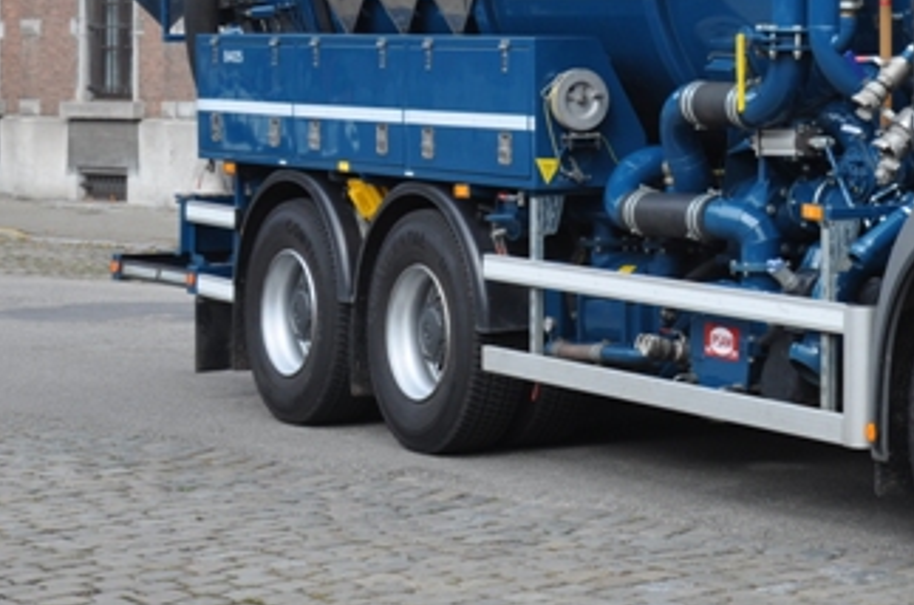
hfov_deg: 16.7
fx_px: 3015
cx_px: 1005
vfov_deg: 11.4
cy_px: 21
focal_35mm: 119
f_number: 6.7
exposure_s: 1/180
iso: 200
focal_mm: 32
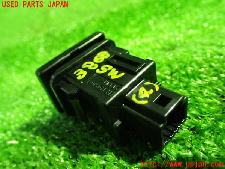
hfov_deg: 60.0
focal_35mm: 30
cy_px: 84
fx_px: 195
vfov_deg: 46.8
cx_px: 112
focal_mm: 5.4
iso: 1250
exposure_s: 1/30
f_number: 2.3
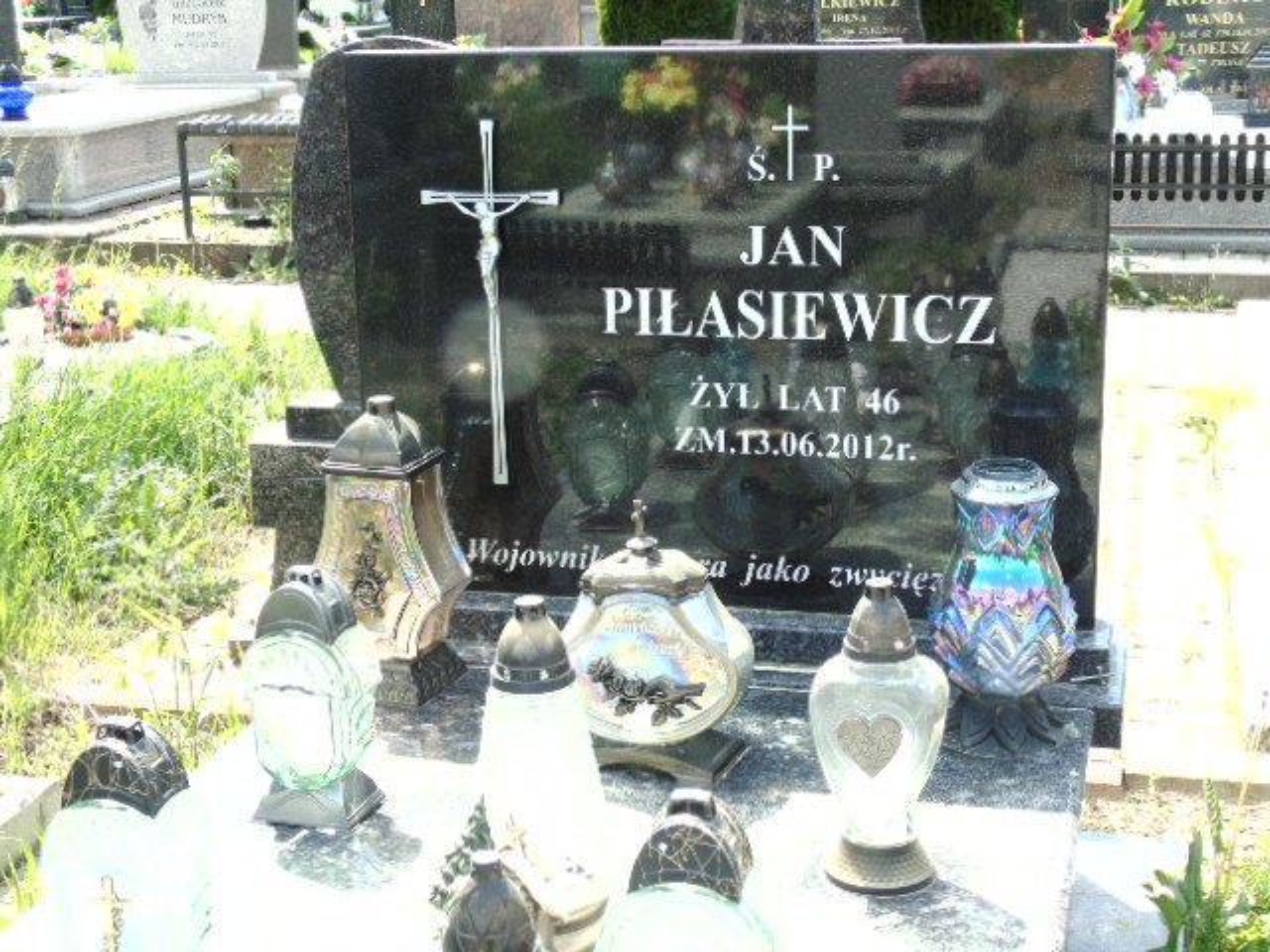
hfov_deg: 35.5
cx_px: 635
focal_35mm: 54
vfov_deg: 27.0
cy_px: 476
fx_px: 1981
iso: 80
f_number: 4.3
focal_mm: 9.6
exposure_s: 1/160
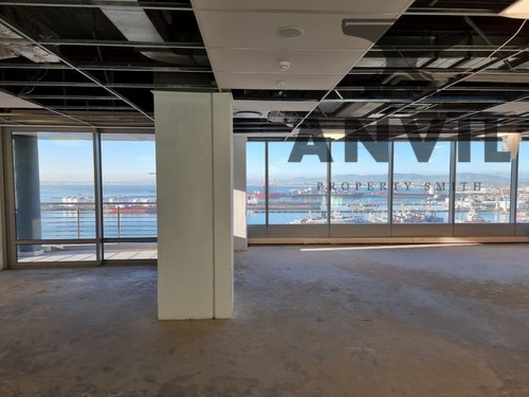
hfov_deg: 71.6
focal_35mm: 24
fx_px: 367
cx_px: 264
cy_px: 198
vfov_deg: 56.8
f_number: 1.8
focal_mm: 6.7
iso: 50
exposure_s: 1/100
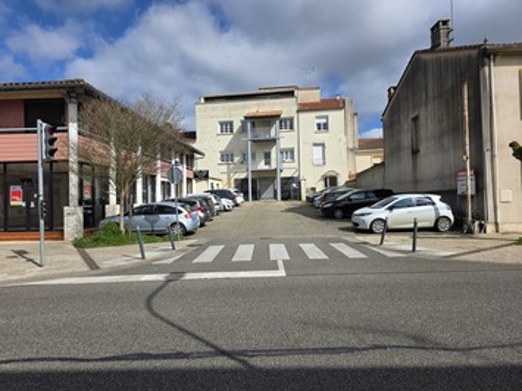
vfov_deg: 58.9
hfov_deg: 73.9
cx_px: 261
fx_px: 347
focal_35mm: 23
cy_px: 196
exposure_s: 1/7944
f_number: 1.7
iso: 64
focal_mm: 6.3
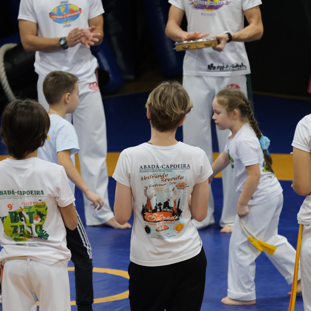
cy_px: 156
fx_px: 2622
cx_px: 146
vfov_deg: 6.8
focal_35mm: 258
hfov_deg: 6.8
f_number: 4.4
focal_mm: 134.5
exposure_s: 1/320
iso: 5000
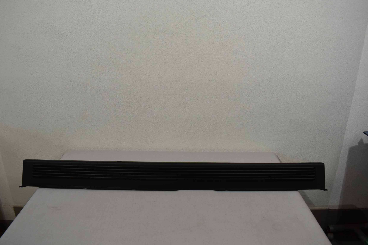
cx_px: 178
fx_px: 286
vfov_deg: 46.4
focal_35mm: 28
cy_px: 120
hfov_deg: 65.5
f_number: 5.6
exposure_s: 1/125
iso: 280
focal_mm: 18
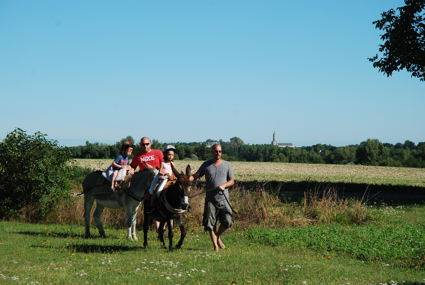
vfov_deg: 13.1
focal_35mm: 105
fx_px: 1241
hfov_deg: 19.4
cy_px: 142
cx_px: 212
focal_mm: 70
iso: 320
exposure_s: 1/800
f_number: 8
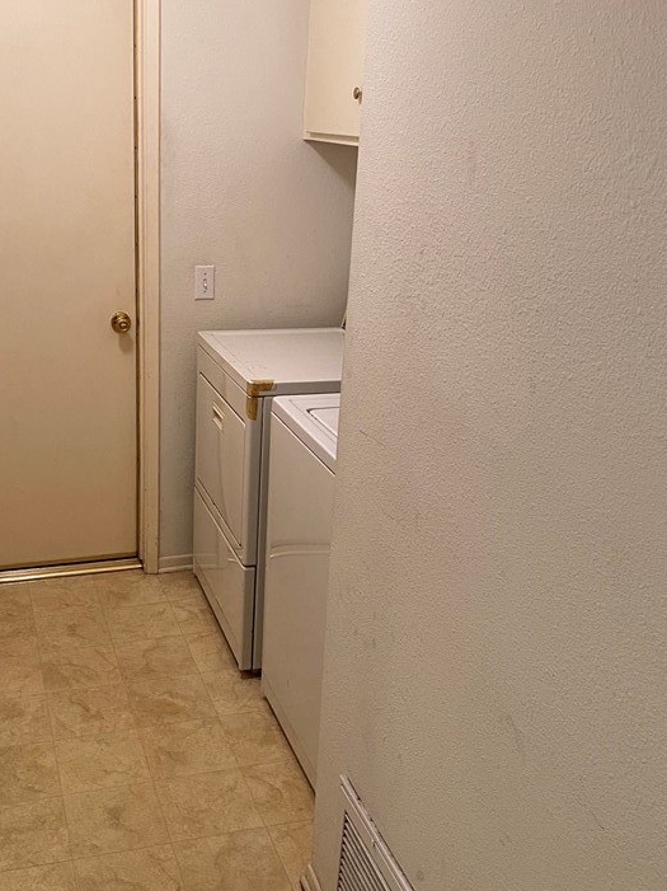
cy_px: 451
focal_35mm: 38
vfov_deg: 49.0
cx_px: 226
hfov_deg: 37.3
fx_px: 977
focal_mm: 4.25
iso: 80
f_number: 1.8
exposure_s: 1/60
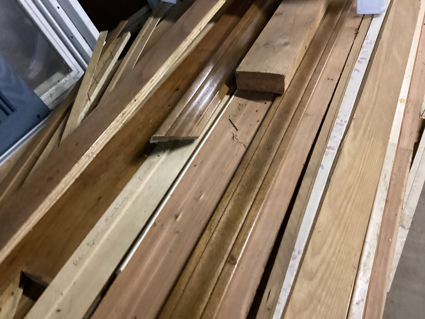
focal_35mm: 31
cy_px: 160
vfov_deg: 45.4
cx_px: 212
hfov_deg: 58.3
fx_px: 381
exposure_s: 1/30
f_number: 2.4
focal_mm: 3.3
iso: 500
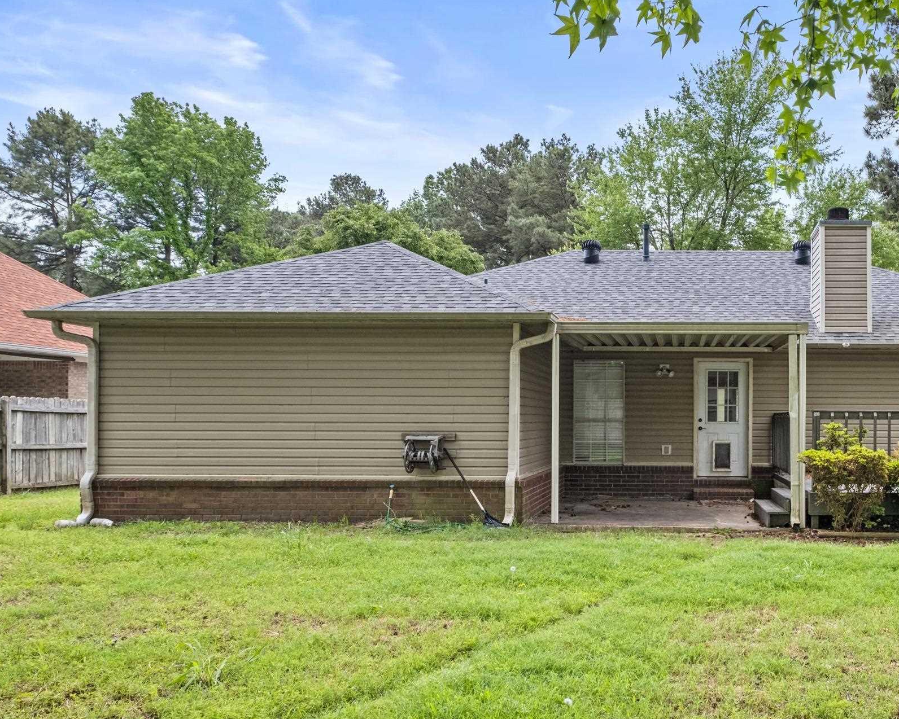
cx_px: 682
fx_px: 745
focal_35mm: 28
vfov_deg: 51.4
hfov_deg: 58.7
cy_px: 412
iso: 800
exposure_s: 1/125
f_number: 7.1
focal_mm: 12.6
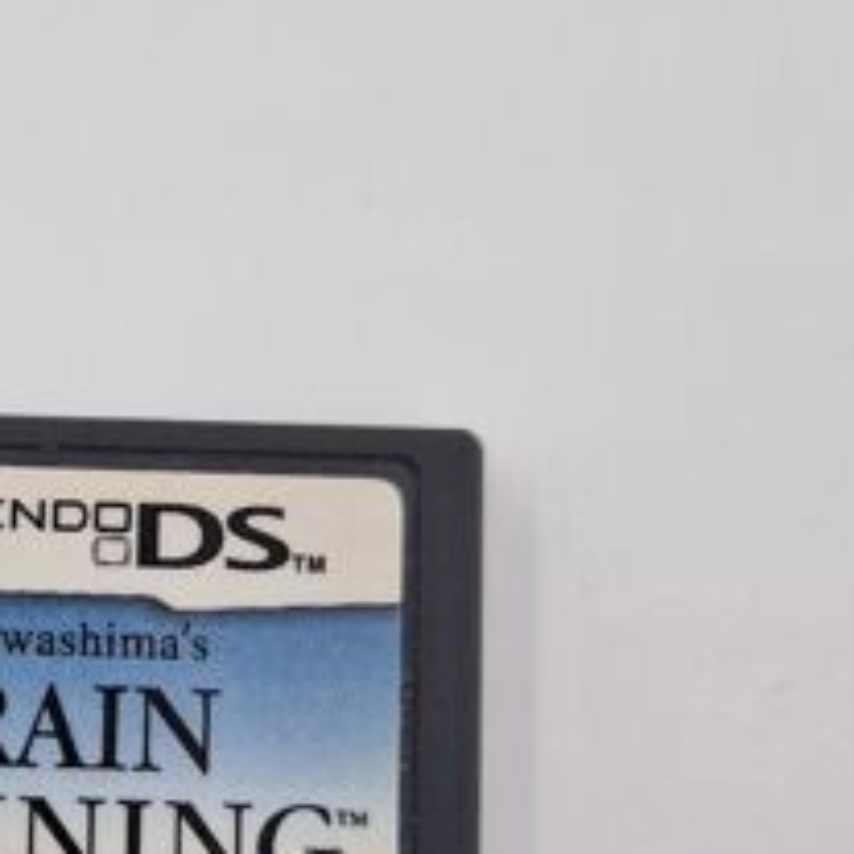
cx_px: 58
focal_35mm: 63
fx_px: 1758
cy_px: 648
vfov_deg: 26.9
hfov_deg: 26.2
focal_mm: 5.4
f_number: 1.8
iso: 64
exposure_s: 1/100
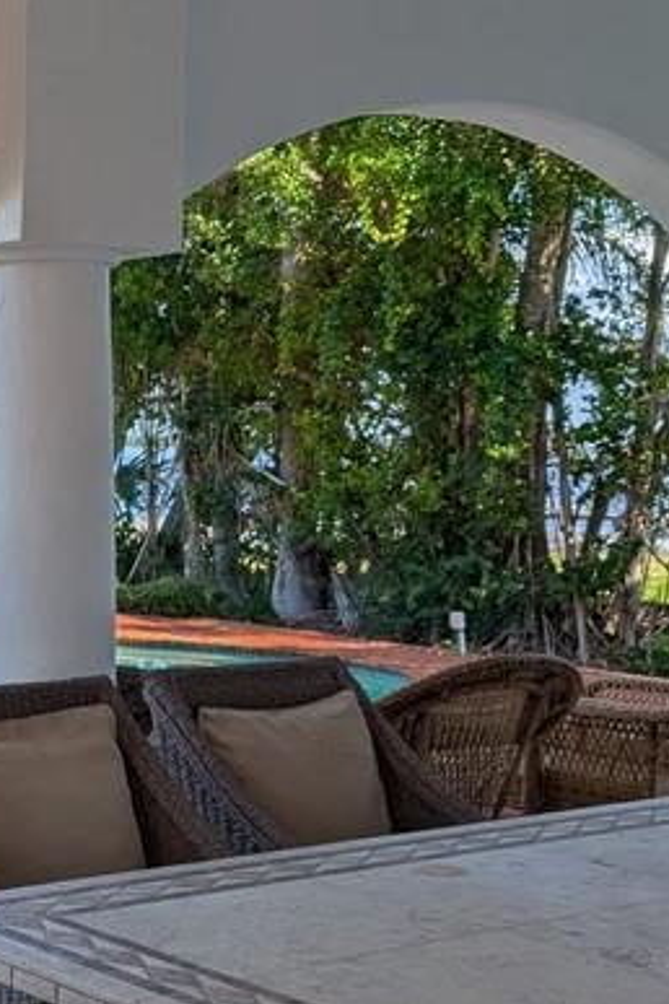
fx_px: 1840
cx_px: -206
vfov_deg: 30.5
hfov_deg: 19.0
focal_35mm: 66
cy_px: 532
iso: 23
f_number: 1.68
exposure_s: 1/806
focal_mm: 6.9
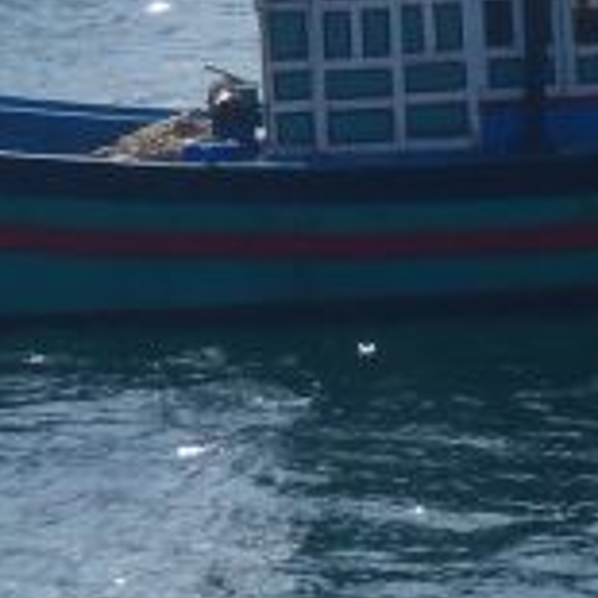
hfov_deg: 2.7
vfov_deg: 2.7
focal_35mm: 640
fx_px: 12509
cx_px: 293
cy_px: -324
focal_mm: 25
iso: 80
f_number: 5.9
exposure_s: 1/500
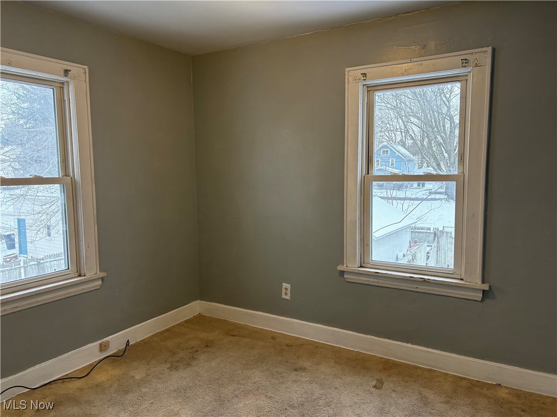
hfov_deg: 67.3
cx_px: 278
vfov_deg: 53.1
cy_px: 208
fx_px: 418
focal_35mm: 26
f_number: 1.6
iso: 160
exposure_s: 1/120
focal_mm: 5.96
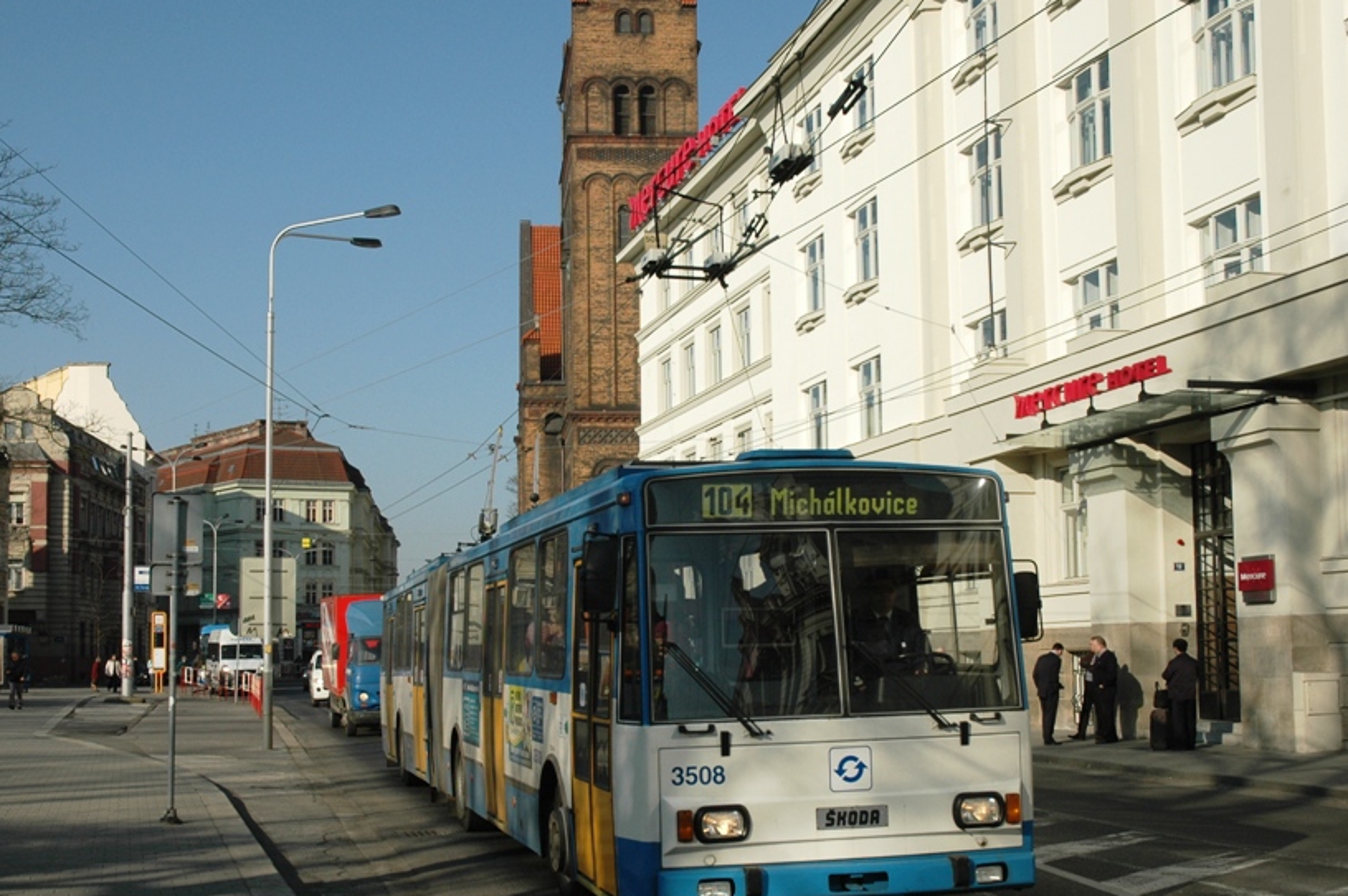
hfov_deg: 43.1
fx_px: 1707
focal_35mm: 46
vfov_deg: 29.4
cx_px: 629
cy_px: 528
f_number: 5.6
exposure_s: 1/1250
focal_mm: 25
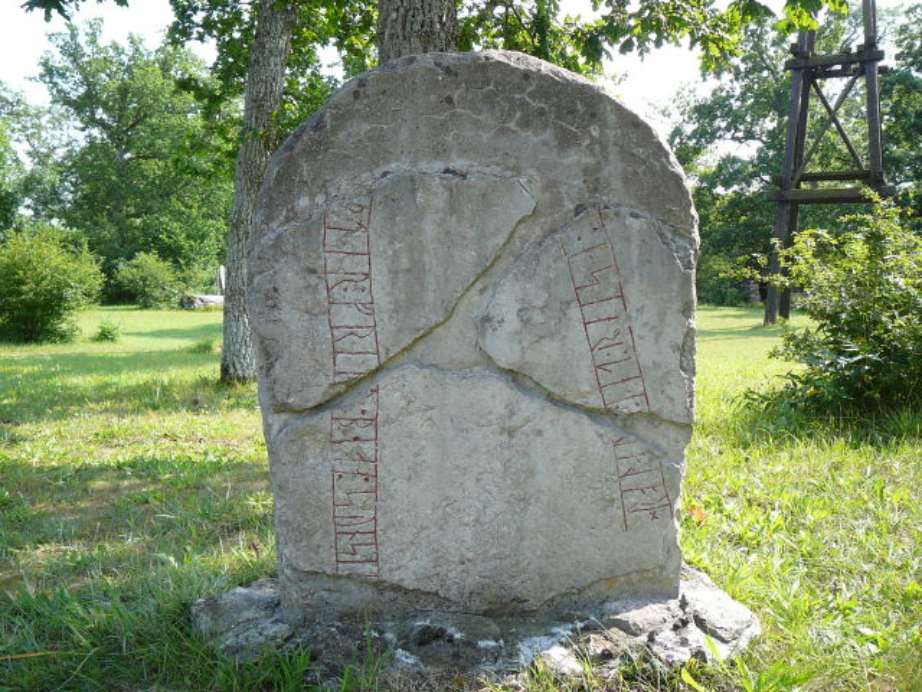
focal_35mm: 35
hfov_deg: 52.6
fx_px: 932
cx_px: 461
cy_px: 346
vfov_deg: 40.7
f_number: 2.8
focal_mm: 5.2
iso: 80
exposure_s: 1/250
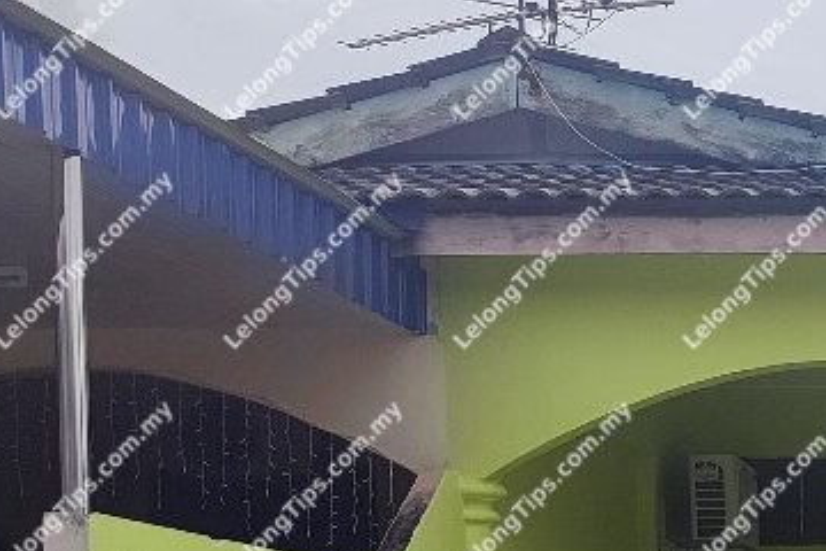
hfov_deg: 20.0
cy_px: 716
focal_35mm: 83
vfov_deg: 15.6
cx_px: 1341
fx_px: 1904
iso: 50
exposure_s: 1/499
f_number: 1.89
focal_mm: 5.89
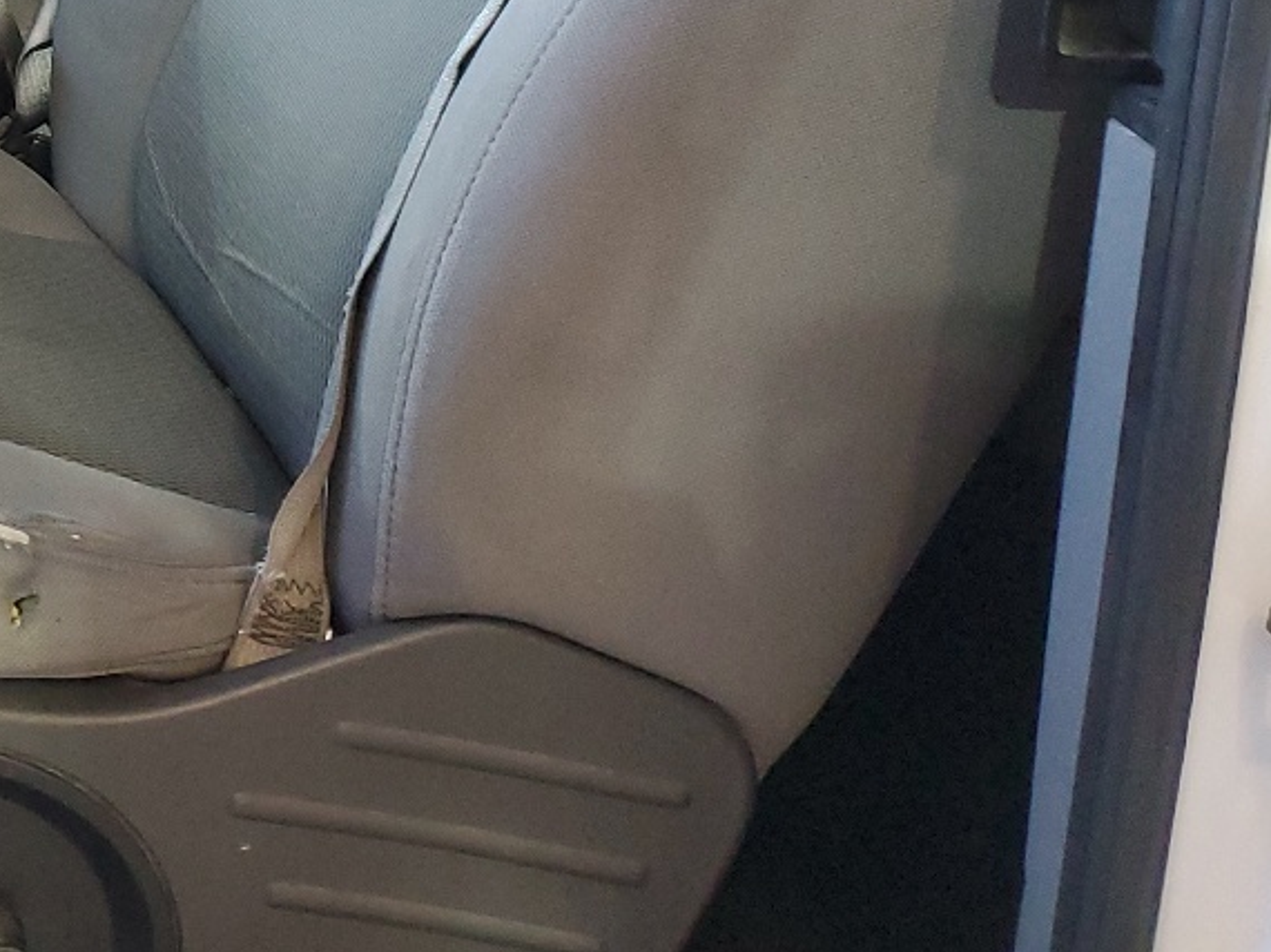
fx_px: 2679
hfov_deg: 23.1
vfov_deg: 18.9
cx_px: -473
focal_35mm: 73
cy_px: -241
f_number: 1.5
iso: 185
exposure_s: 1/60.2
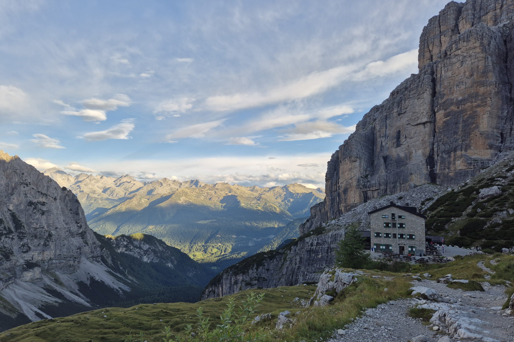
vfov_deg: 53.1
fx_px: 343
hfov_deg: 73.7
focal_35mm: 24
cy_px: 187
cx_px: 258
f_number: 1.8
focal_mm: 5.4
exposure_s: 1/774
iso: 25
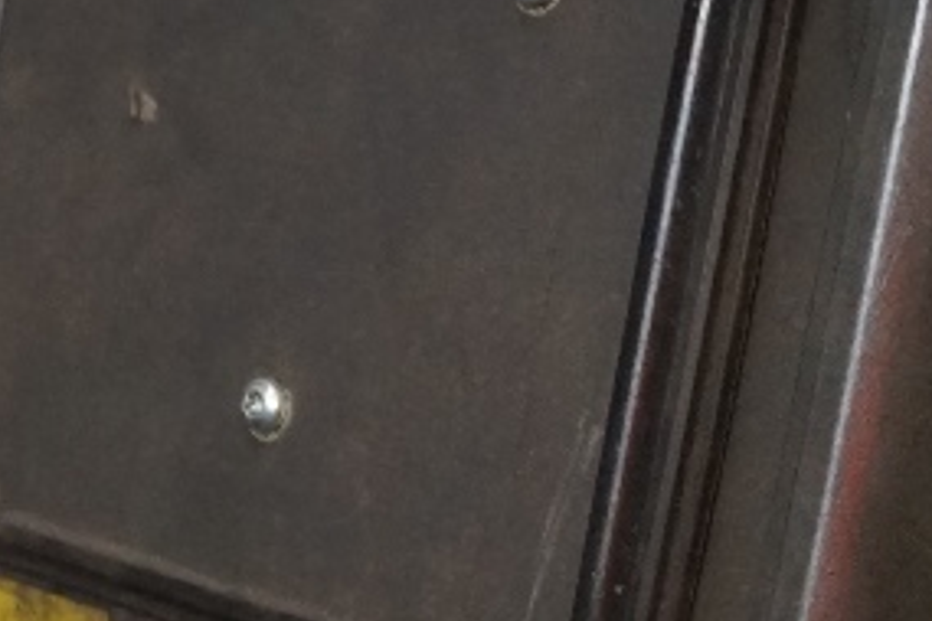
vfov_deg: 9.8
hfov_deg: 14.6
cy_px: 541
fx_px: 3624
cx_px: 693
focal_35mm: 140
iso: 3200
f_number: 4.5
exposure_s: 1/125
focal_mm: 26
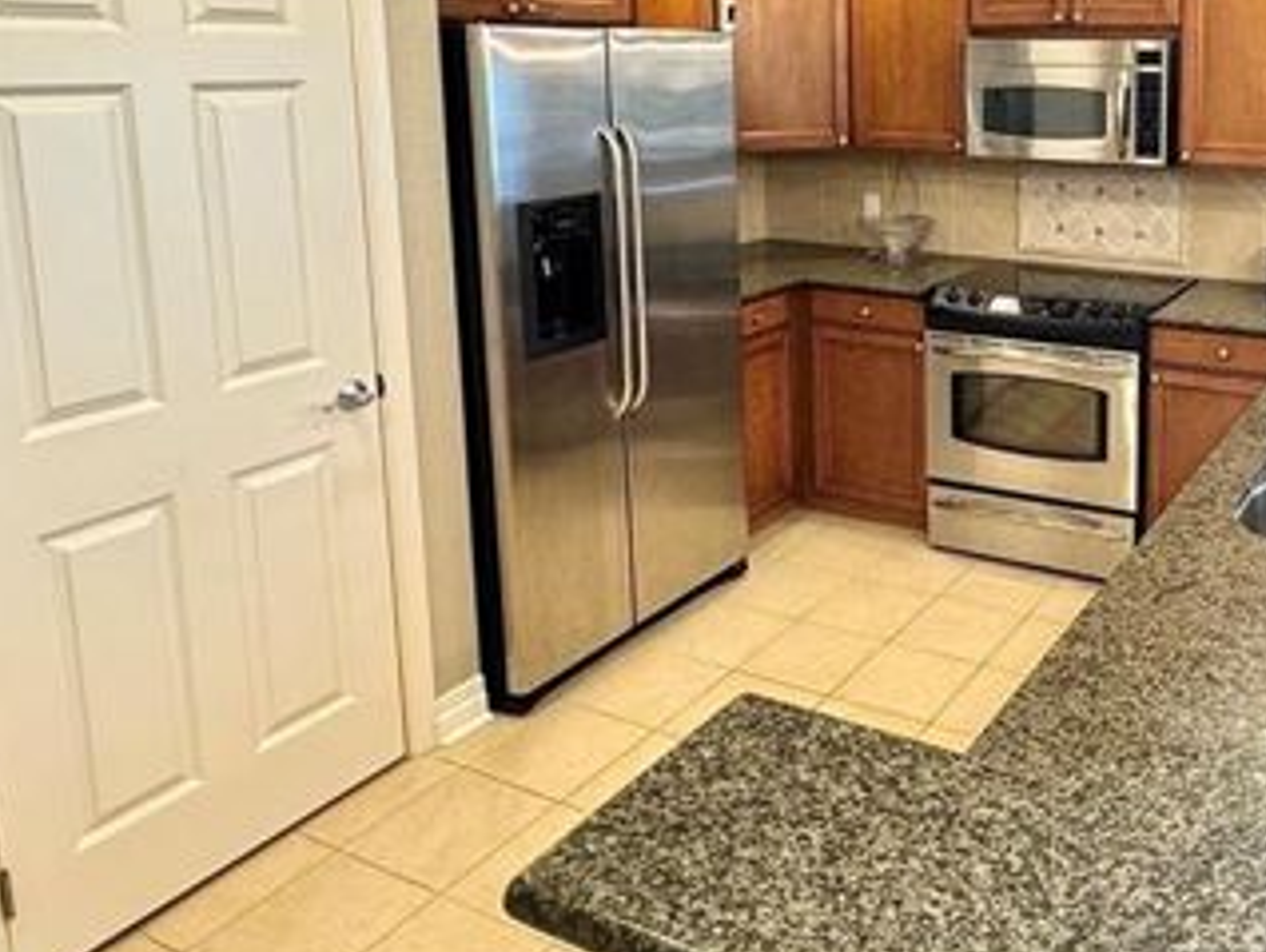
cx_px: 1041
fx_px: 1135
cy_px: 211
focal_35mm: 31
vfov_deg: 43.7
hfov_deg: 53.8
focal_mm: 2.22
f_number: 2.2
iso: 250
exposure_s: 1/60
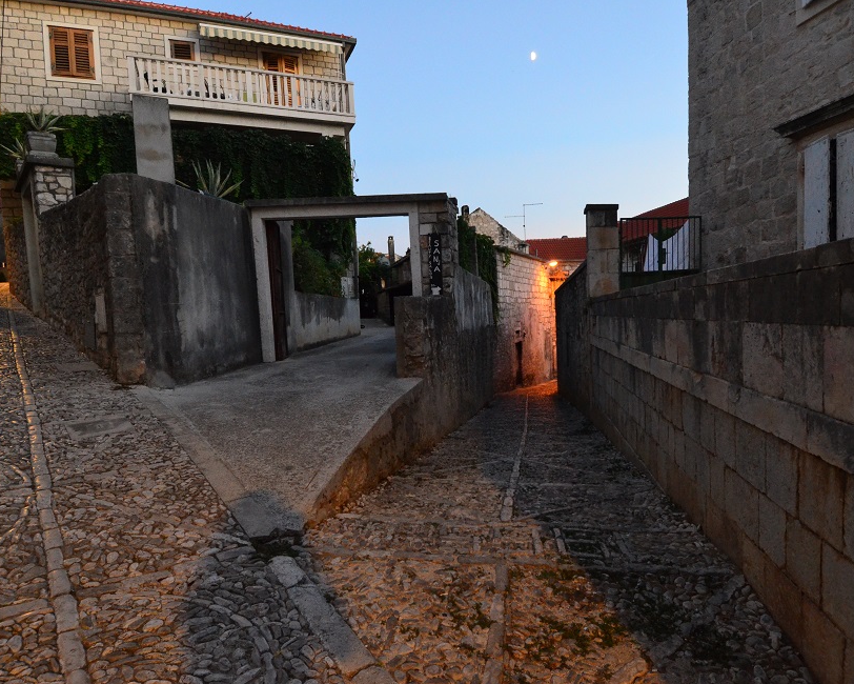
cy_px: 346
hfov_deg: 47.9
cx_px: 463
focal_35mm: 38
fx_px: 961
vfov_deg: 39.2
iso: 3200
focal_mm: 22
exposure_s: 1/30
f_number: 5.6
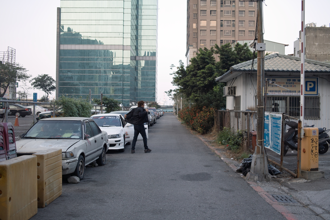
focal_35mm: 41
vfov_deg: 32.6
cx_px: 165
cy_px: 110
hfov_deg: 47.4
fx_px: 376
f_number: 2.8
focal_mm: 24.2
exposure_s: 1/100
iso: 100
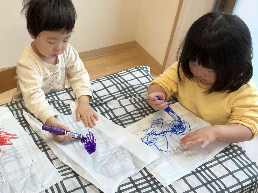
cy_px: 96
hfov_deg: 61.7
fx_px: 216
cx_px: 129
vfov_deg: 48.2
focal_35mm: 29
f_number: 1.8
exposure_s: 1/100
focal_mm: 3
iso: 40
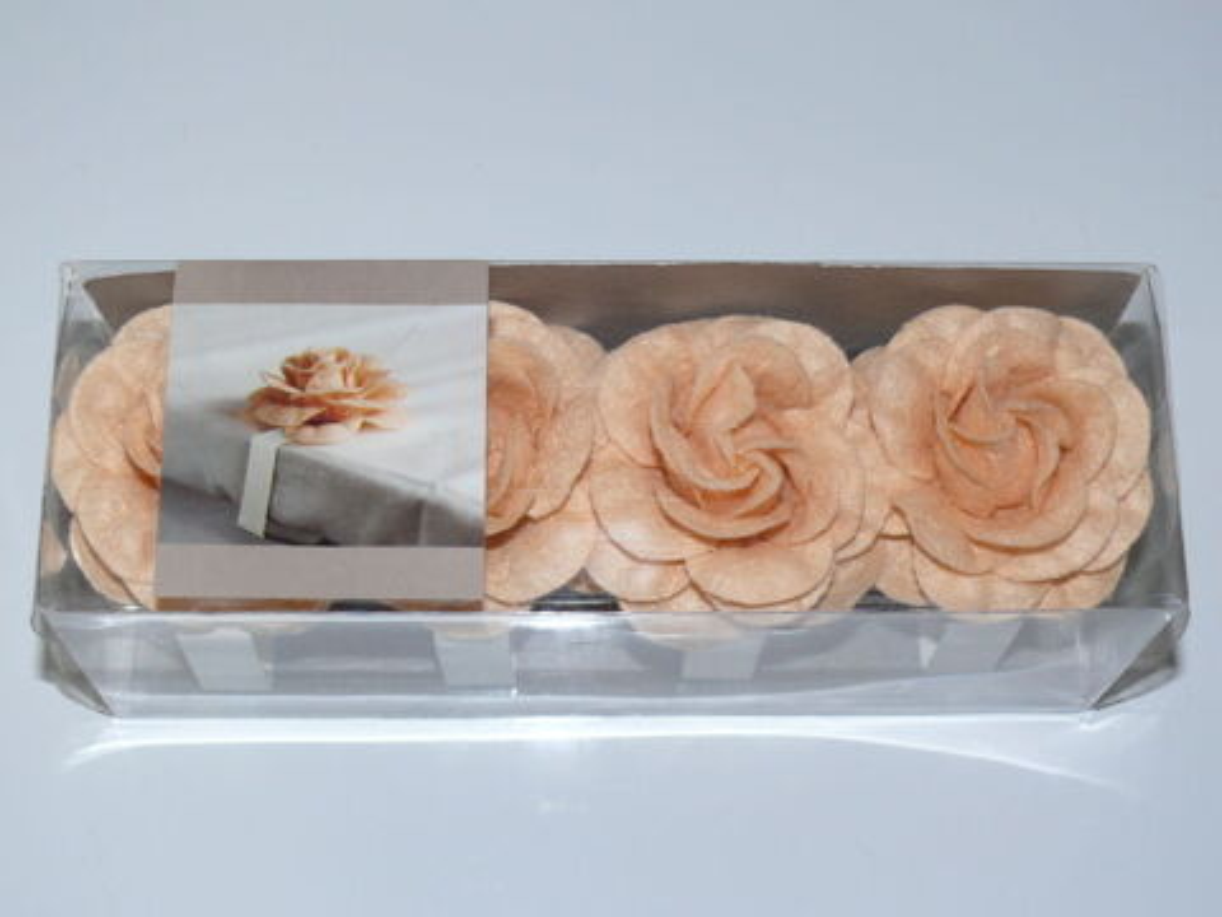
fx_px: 2153
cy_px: 458
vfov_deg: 24.0
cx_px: 611
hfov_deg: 31.7
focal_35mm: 61
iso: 100
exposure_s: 1/30
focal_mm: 10.2
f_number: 3.2
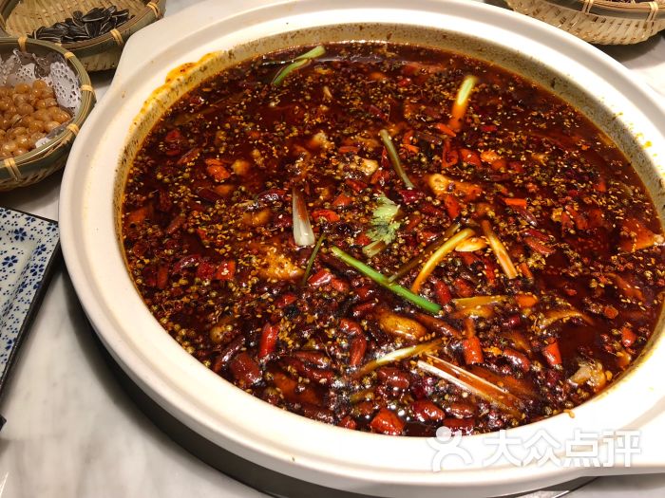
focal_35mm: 29
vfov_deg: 48.2
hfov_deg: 61.7
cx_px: 332
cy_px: 249
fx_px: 557
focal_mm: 3.99
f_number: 1.8
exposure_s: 1/17
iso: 40
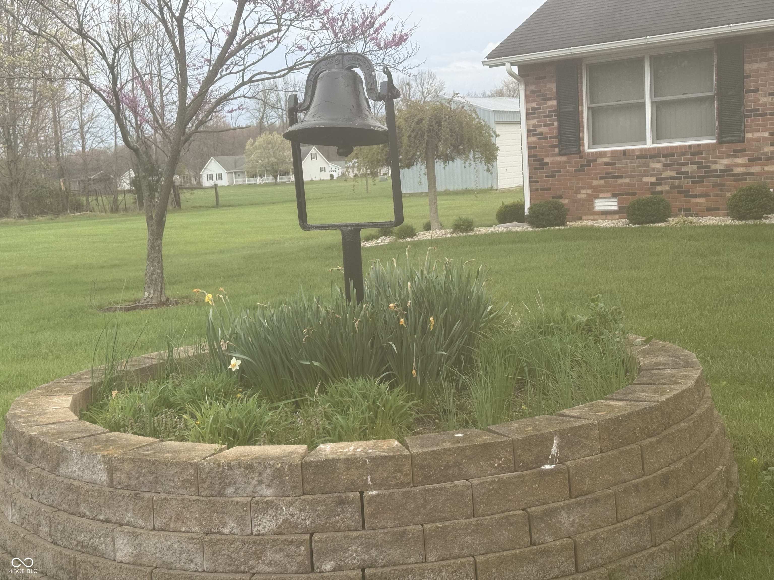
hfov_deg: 39.7
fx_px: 1073
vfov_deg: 30.3
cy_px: 290
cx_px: 387
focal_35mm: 48
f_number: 1.78
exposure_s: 1/190
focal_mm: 6.76
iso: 50
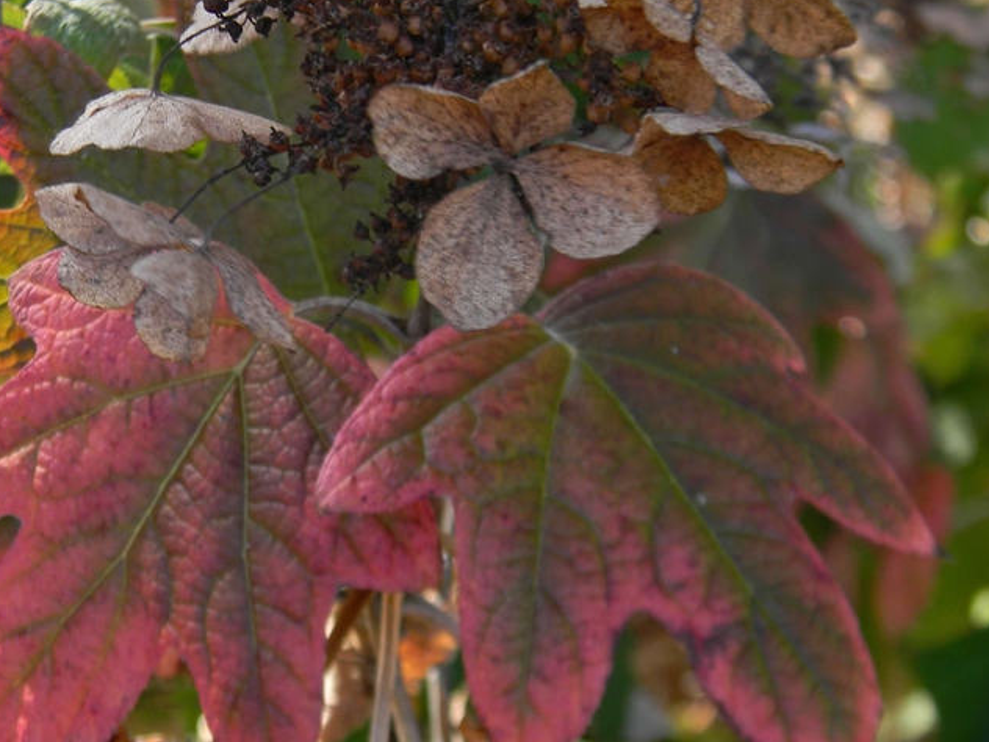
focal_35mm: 68
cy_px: 316
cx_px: 482
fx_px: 1943
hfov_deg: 28.6
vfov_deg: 21.6
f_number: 4.1
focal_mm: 10.1
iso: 80
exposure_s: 1/44.3
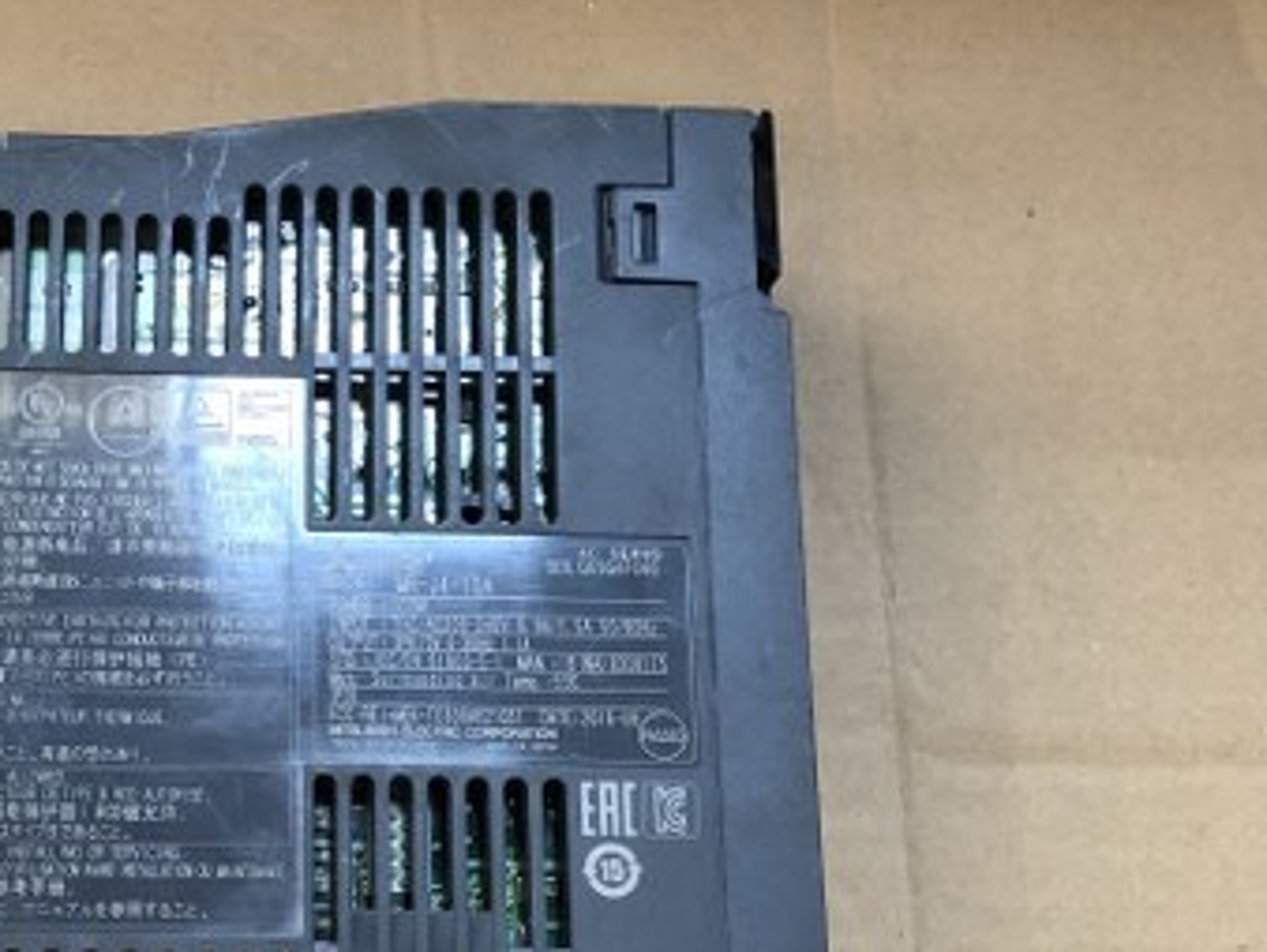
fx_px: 1941
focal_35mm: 53
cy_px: 667
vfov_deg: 27.3
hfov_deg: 34.8
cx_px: 217
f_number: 1.8
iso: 64
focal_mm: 3.99
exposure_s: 1/15
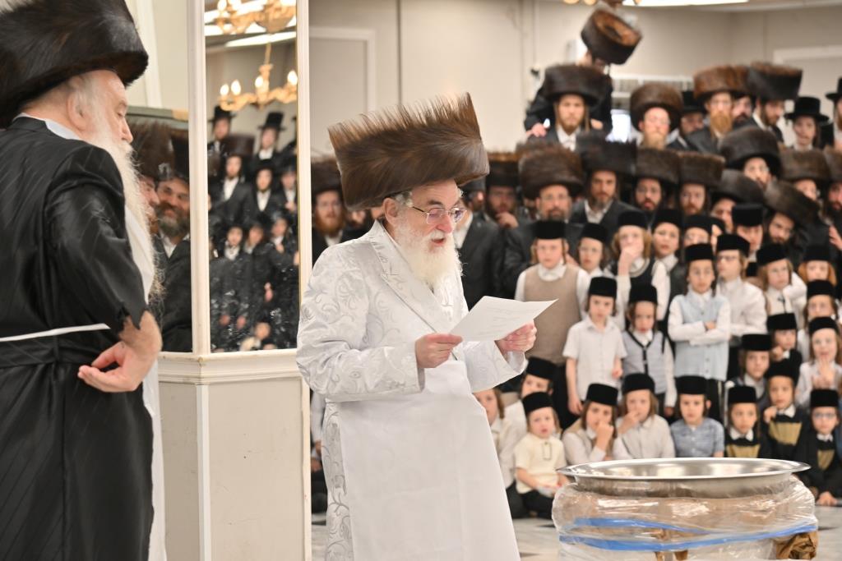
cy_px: 280
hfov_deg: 17.1
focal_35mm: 120
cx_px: 421
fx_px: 2807
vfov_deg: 11.4
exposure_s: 1/125
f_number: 6.3
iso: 500
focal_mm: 120
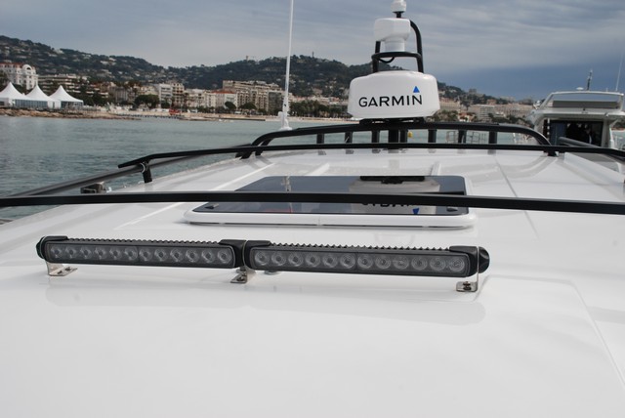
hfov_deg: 49.5
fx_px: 678
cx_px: 312
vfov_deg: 34.3
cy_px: 209
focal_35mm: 39
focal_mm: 26
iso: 250
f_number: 10
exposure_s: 1/400
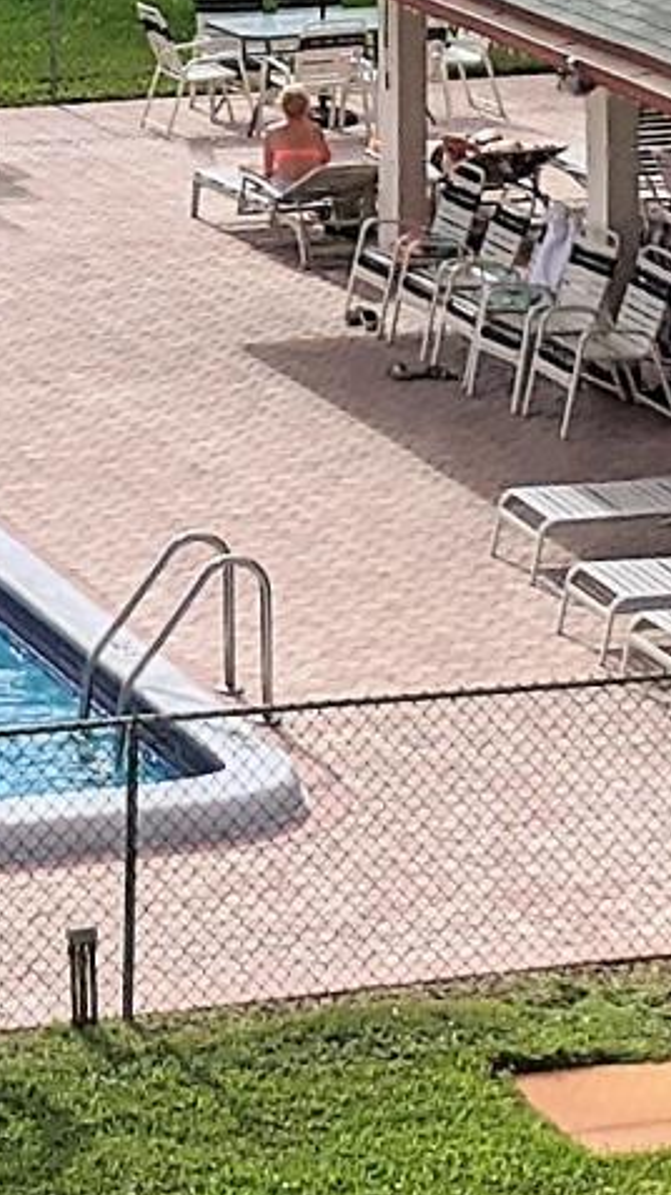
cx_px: 80
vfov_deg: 11.4
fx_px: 5857
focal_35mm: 185
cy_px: -188
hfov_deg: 6.5
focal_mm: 4.44
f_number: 1.8
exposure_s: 1/11494
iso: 73
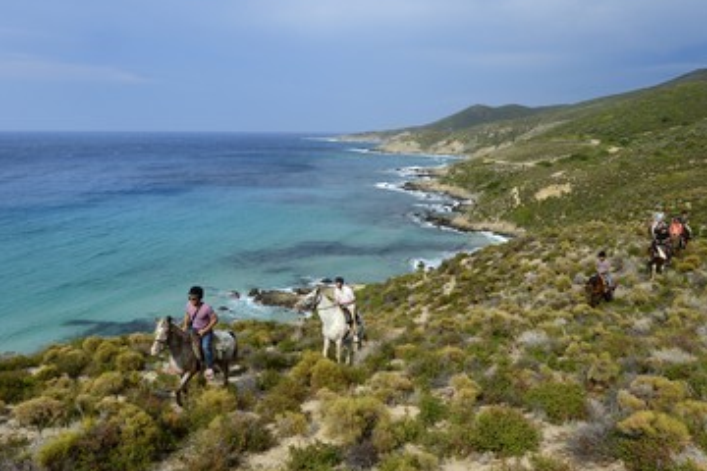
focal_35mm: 28
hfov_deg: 65.5
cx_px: 346
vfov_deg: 46.4
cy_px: 249
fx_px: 550
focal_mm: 24
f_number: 13
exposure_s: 1/500
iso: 400
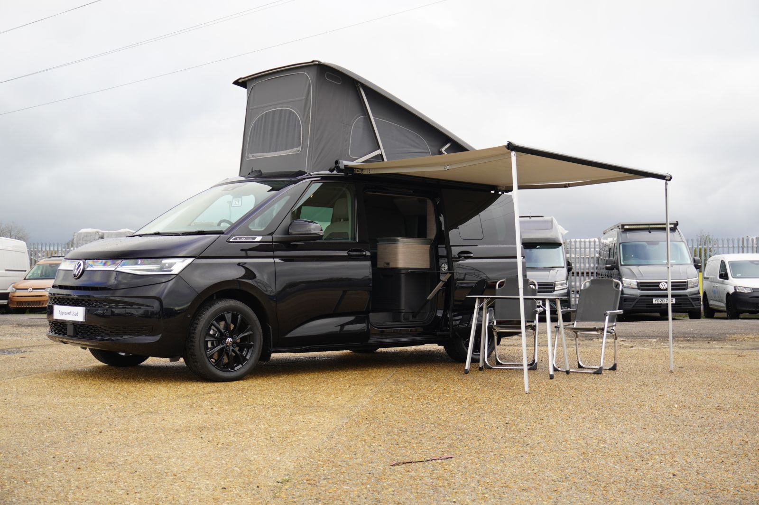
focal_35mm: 45
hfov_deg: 43.6
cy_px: 252
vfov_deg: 29.8
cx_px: 380
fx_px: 948
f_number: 5
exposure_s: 1/60
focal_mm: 30
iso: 160
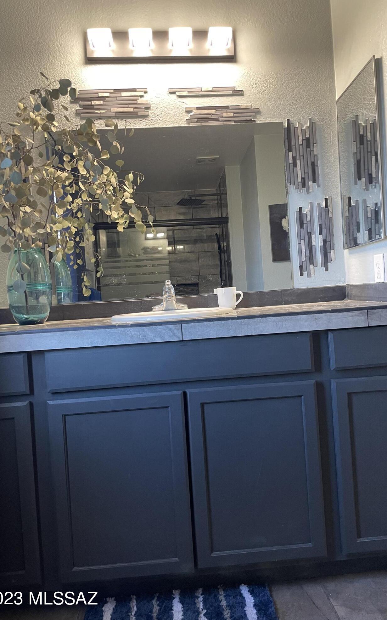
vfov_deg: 66.5
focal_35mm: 28
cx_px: 205
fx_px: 473
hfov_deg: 44.5
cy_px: 312
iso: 250
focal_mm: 4.2
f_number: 1.6
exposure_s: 1/60
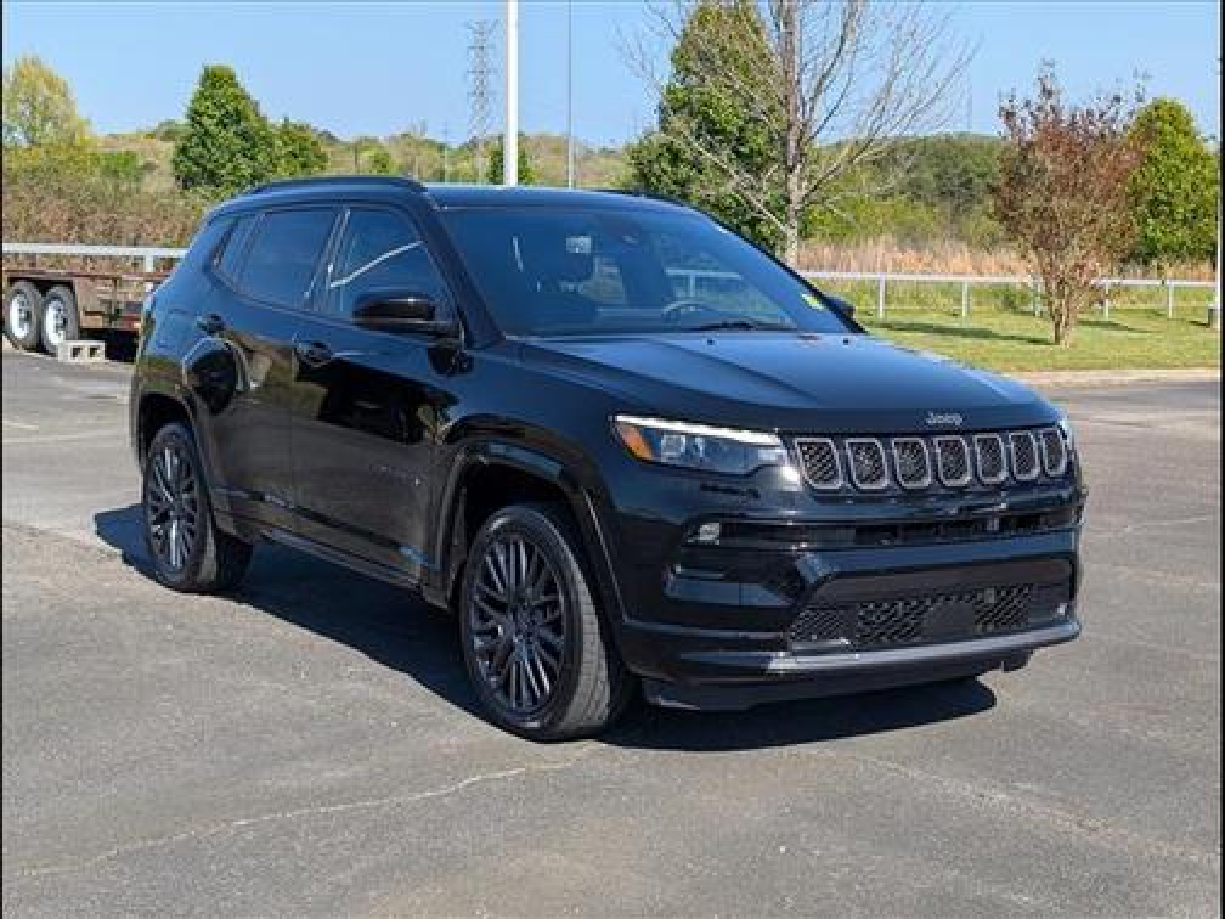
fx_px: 1734
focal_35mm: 49
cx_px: 612
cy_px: 460
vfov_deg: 29.7
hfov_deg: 38.9
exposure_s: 1/1000
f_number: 1.68
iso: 20
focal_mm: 6.9
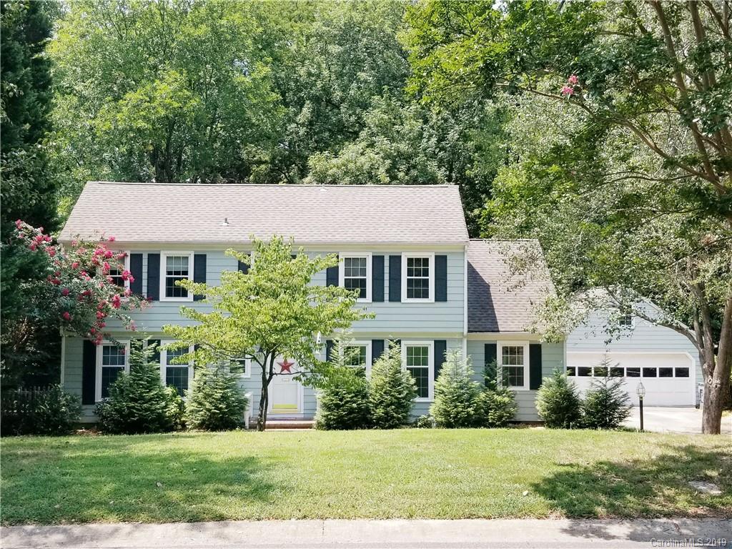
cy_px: 274
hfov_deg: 67.3
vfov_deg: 53.1
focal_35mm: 26
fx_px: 550
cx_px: 366
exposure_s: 1/1060
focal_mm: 4.25
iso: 50
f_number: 1.7
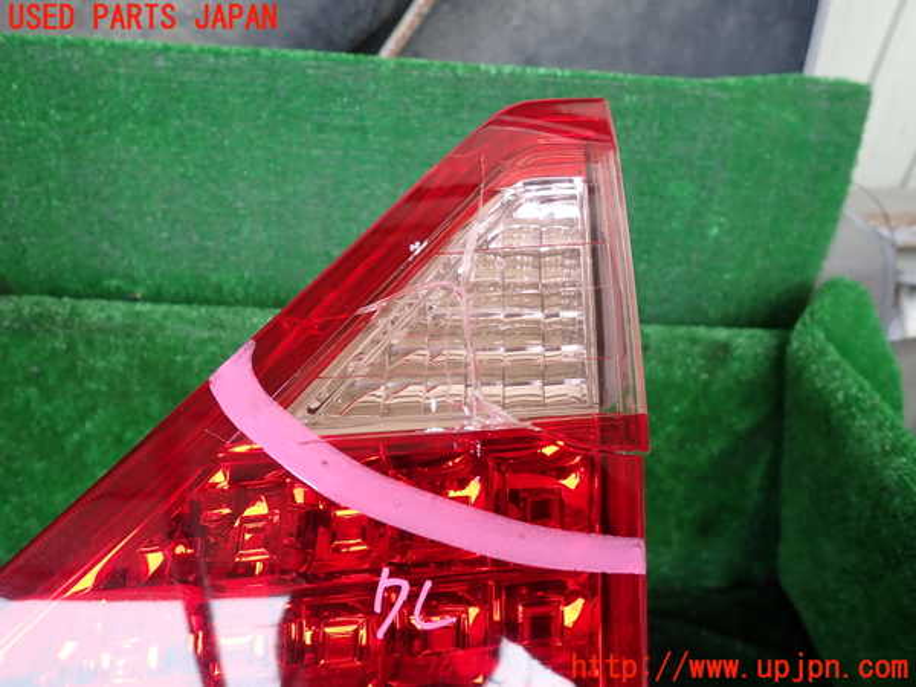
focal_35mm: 25
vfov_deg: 54.9
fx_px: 662
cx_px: 458
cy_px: 344
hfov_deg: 69.4
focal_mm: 4.5
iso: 100
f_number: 2
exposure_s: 1/80
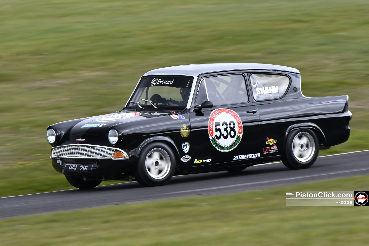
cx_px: 184
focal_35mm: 300
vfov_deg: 4.6
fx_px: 3075
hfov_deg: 6.9
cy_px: 123
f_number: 6.3
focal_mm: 200
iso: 280
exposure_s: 1/200
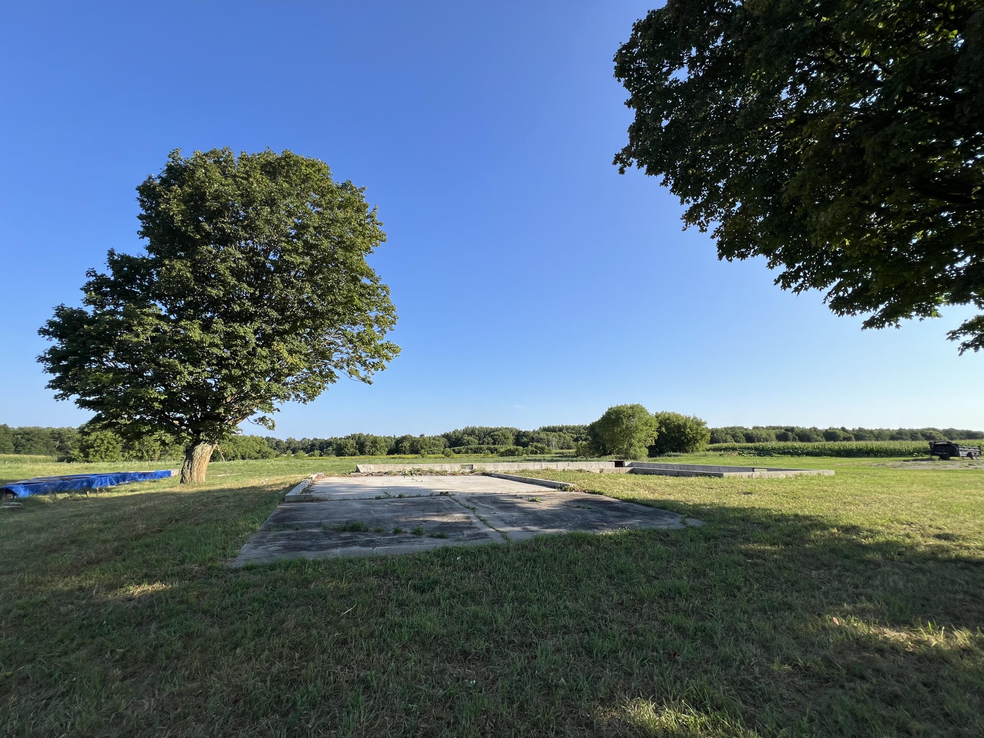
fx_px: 370
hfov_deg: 106.2
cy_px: 369
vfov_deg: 89.9
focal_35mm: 13
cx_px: 492
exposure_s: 1/1429
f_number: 1.8
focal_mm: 1.57
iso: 32
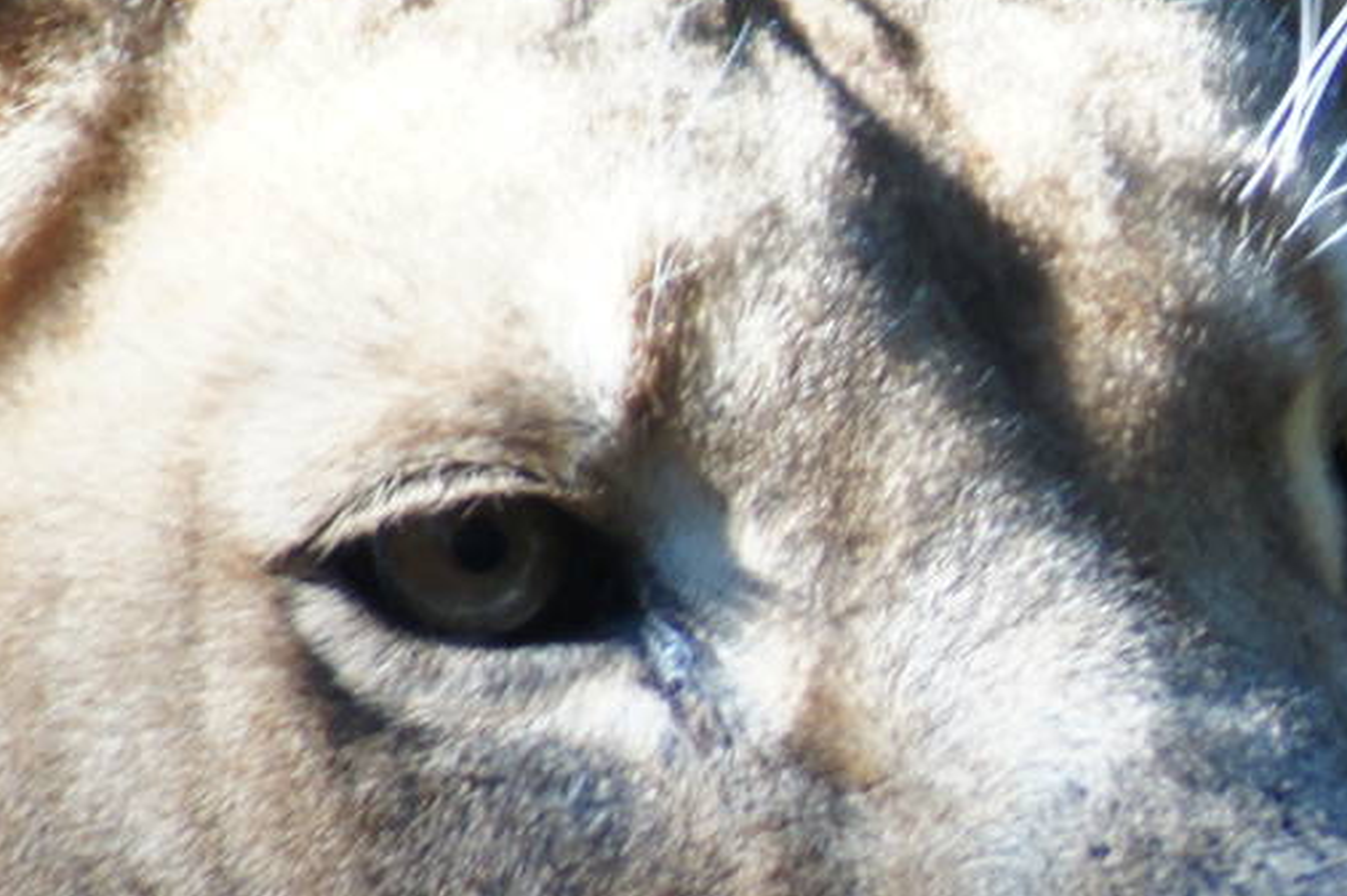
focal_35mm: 1332
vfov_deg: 1.0
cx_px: 1998
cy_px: 911
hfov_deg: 1.5
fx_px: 49805
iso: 400
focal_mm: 280
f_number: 5.6
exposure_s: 1/80
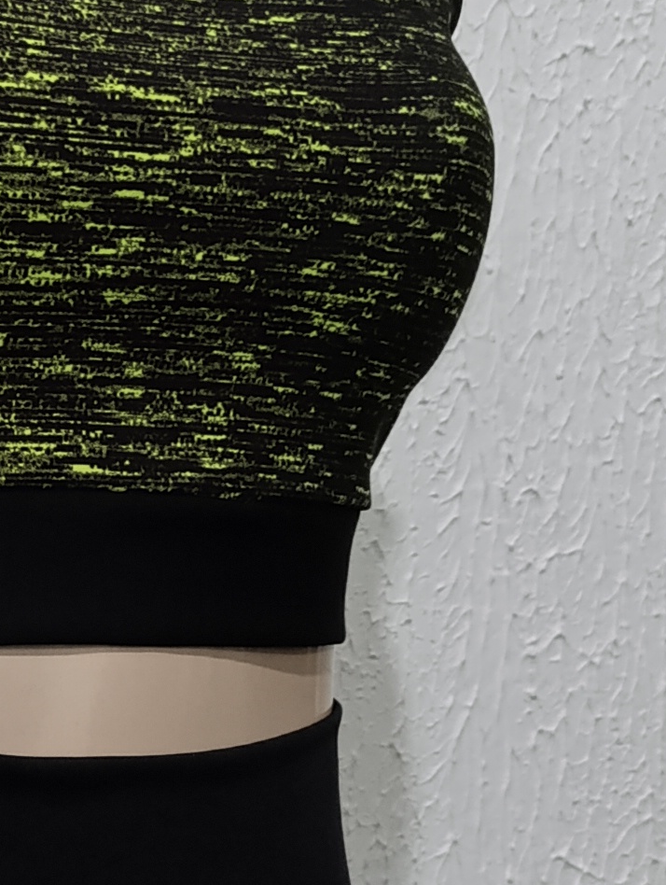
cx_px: -306
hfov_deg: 14.1
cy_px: 885
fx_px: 2533
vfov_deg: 19.2
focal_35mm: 99
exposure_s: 1/60
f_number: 1.6
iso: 1600
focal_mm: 6.14
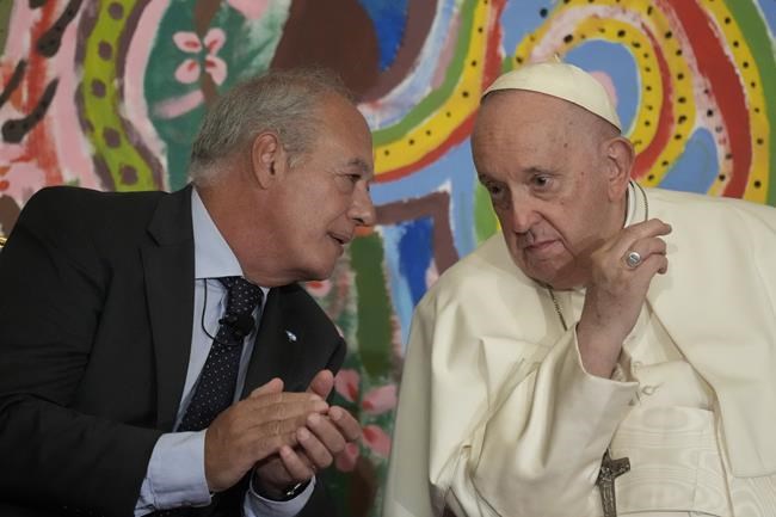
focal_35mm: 600
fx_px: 12929
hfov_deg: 3.4
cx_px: 388
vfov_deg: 2.3
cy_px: 258
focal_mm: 400
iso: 8000
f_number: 6.3
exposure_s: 1/320
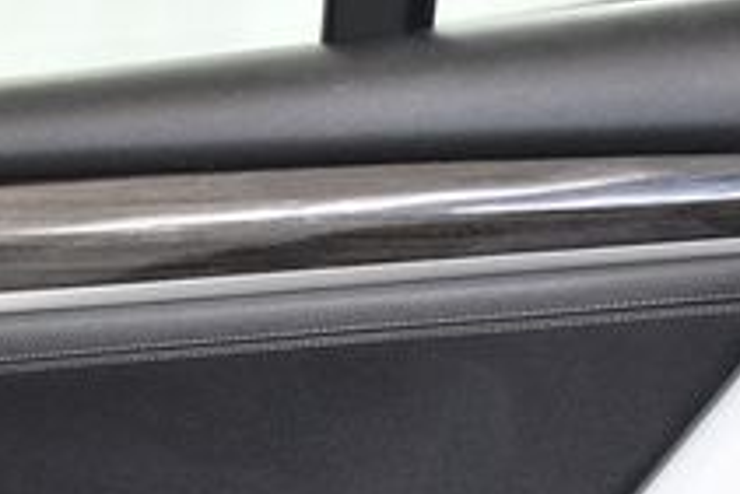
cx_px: -11
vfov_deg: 12.1
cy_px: 690
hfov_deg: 18.2
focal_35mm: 109
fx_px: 2242
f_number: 3.5
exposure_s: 1/60
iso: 3200
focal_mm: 18
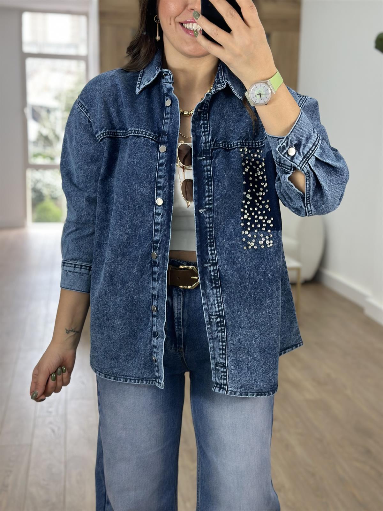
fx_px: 708
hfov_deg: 30.3
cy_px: 256
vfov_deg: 39.7
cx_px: 192
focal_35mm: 48
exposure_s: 1/100
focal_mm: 6.86
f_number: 1.78
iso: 100
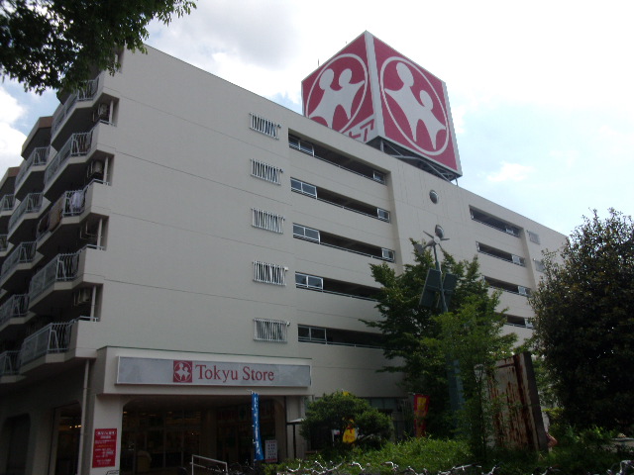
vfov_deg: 49.7
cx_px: 317
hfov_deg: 63.4
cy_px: 238
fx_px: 513
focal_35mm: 28
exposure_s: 1/100
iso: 64
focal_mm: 5.1
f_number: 10.8
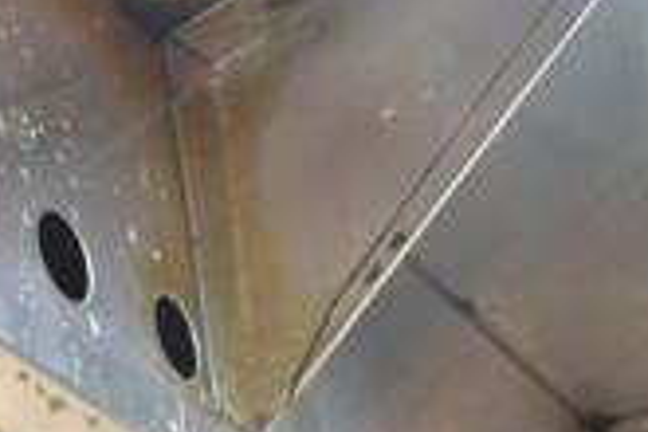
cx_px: -479
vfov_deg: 12.5
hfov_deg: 17.1
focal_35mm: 100
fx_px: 1800
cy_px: 782
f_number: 4.5
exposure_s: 1/80
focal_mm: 18
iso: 100
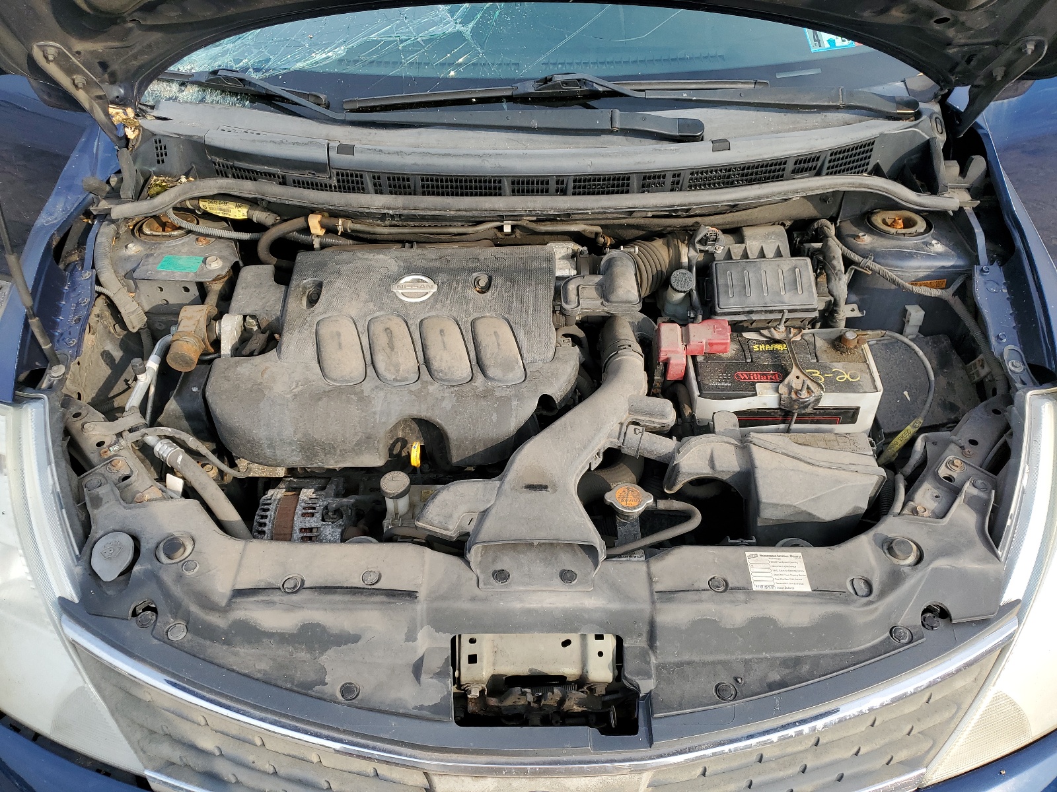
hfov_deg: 67.3
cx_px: 528
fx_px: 794
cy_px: 396
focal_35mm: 26
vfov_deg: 53.1
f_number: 1.5
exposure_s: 1/833
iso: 50
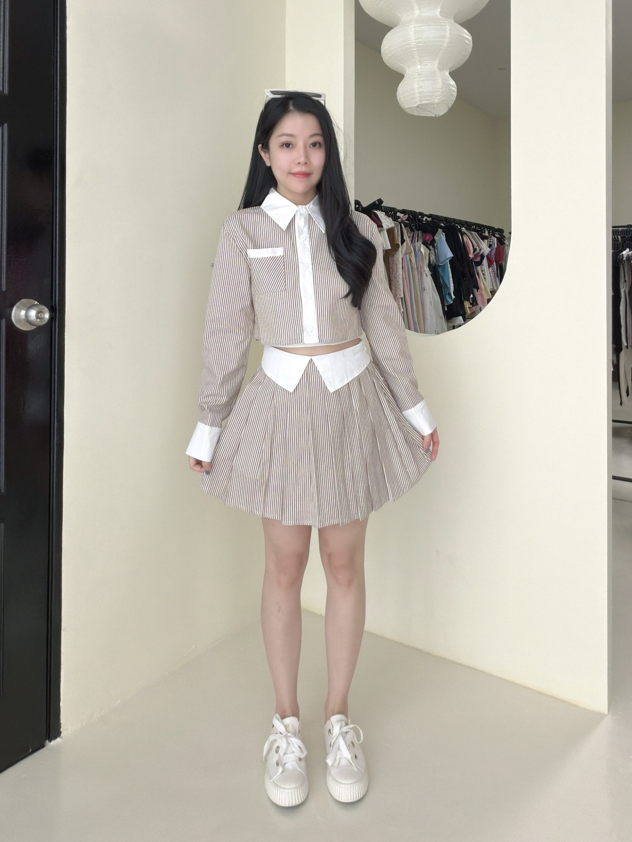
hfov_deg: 66.0
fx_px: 487
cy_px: 421
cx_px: 316
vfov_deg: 81.7
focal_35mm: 20
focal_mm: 2.71
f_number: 1.9
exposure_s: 1/60
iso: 80
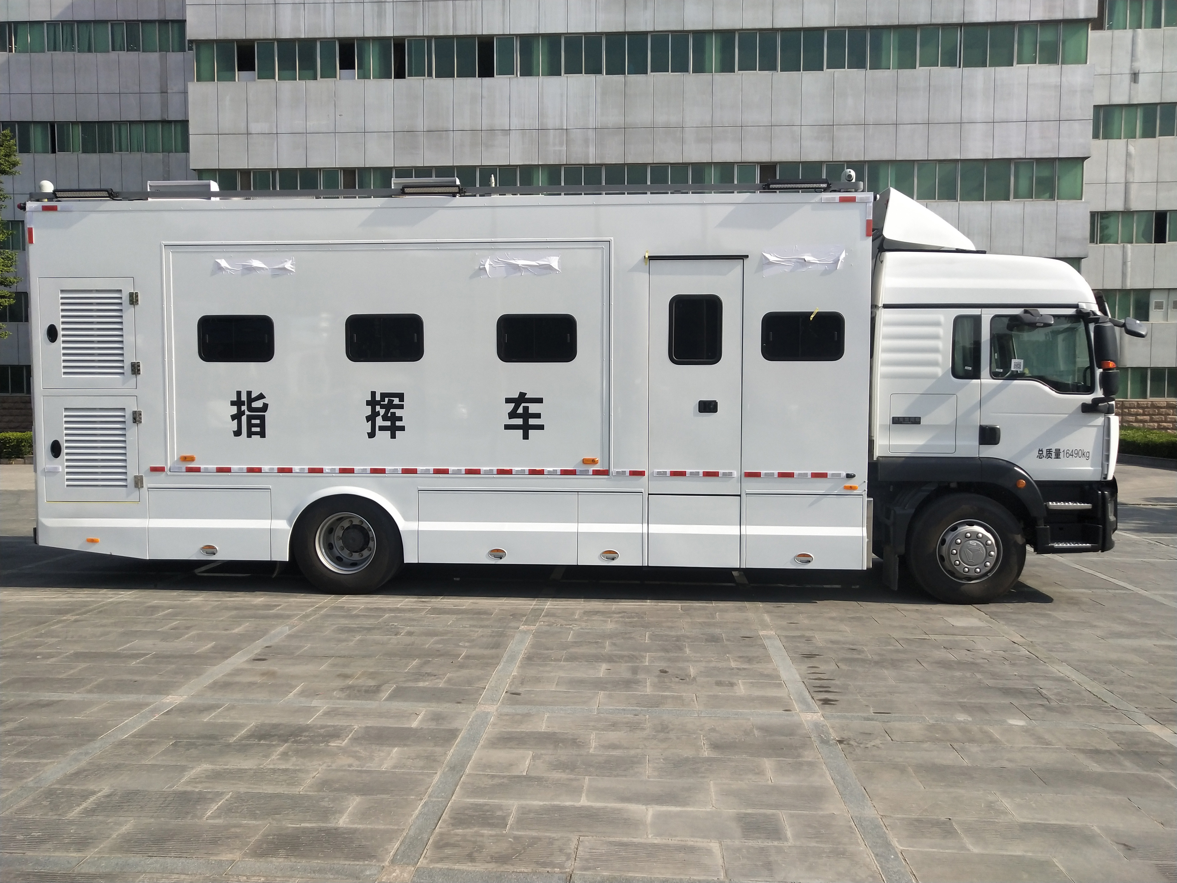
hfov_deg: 60.0
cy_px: 442
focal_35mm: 30
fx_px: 1020
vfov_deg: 46.8
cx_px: 588
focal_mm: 3.95
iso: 51
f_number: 1.8
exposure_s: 1/1750
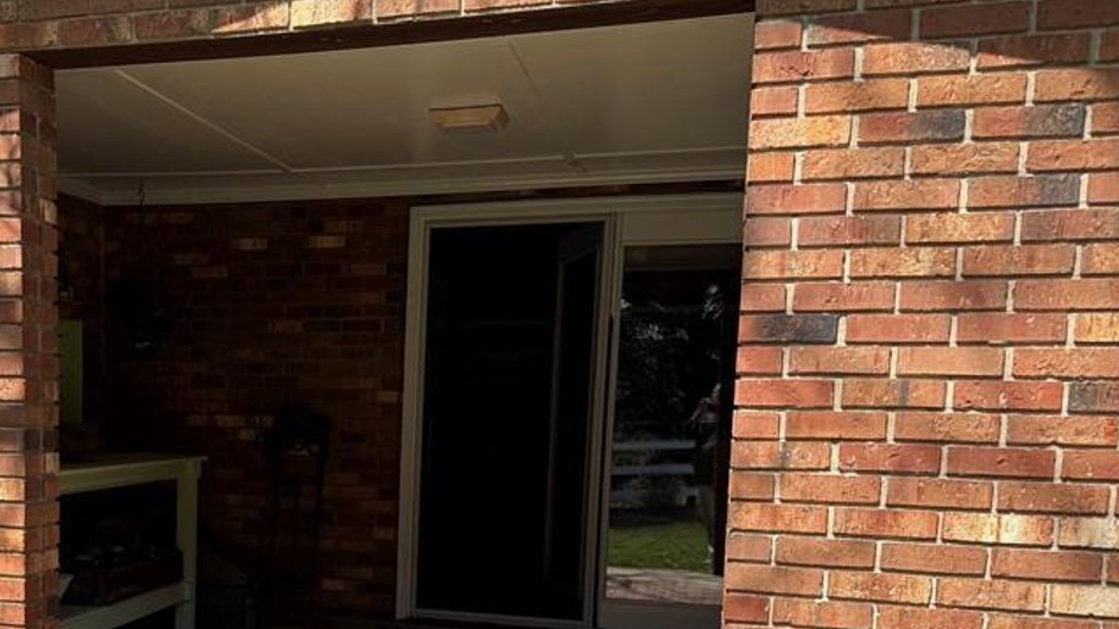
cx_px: 238
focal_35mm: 42
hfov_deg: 46.1
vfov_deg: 27.6
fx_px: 1246
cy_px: 529
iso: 80
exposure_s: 1/1812
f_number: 1.78
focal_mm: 6.76
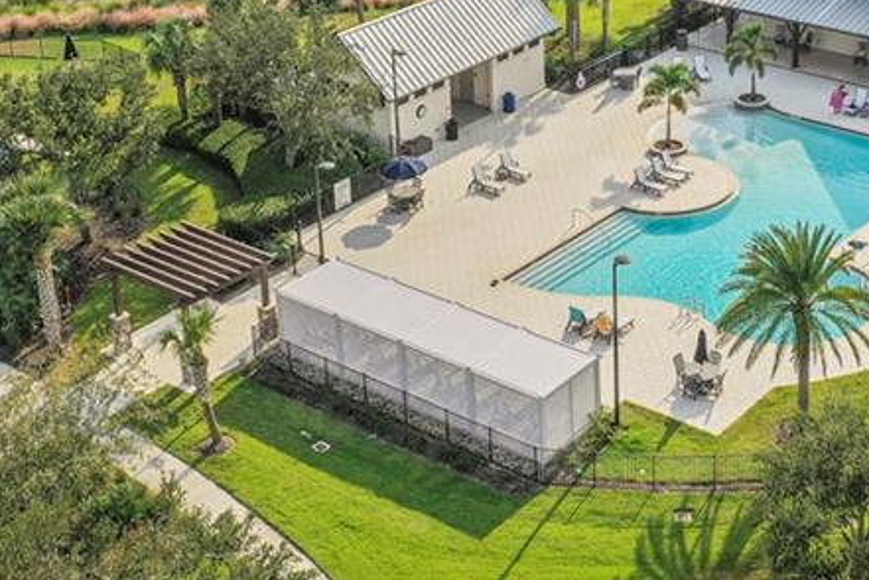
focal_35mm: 65
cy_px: -8
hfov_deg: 30.5
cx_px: 631
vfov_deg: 20.2
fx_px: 1569
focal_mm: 10.26
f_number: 5.6
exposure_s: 1/500
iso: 100
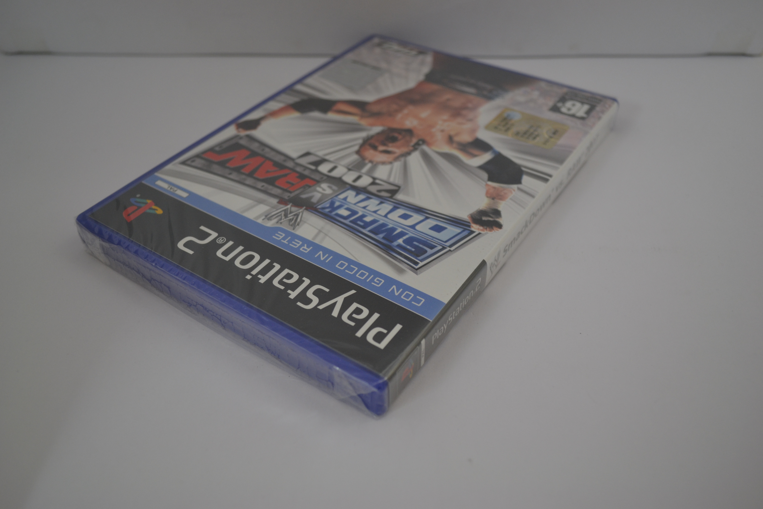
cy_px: 254
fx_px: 636
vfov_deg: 43.6
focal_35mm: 30
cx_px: 382
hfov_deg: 61.9
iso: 400
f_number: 3.8
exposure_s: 1/30
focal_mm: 20
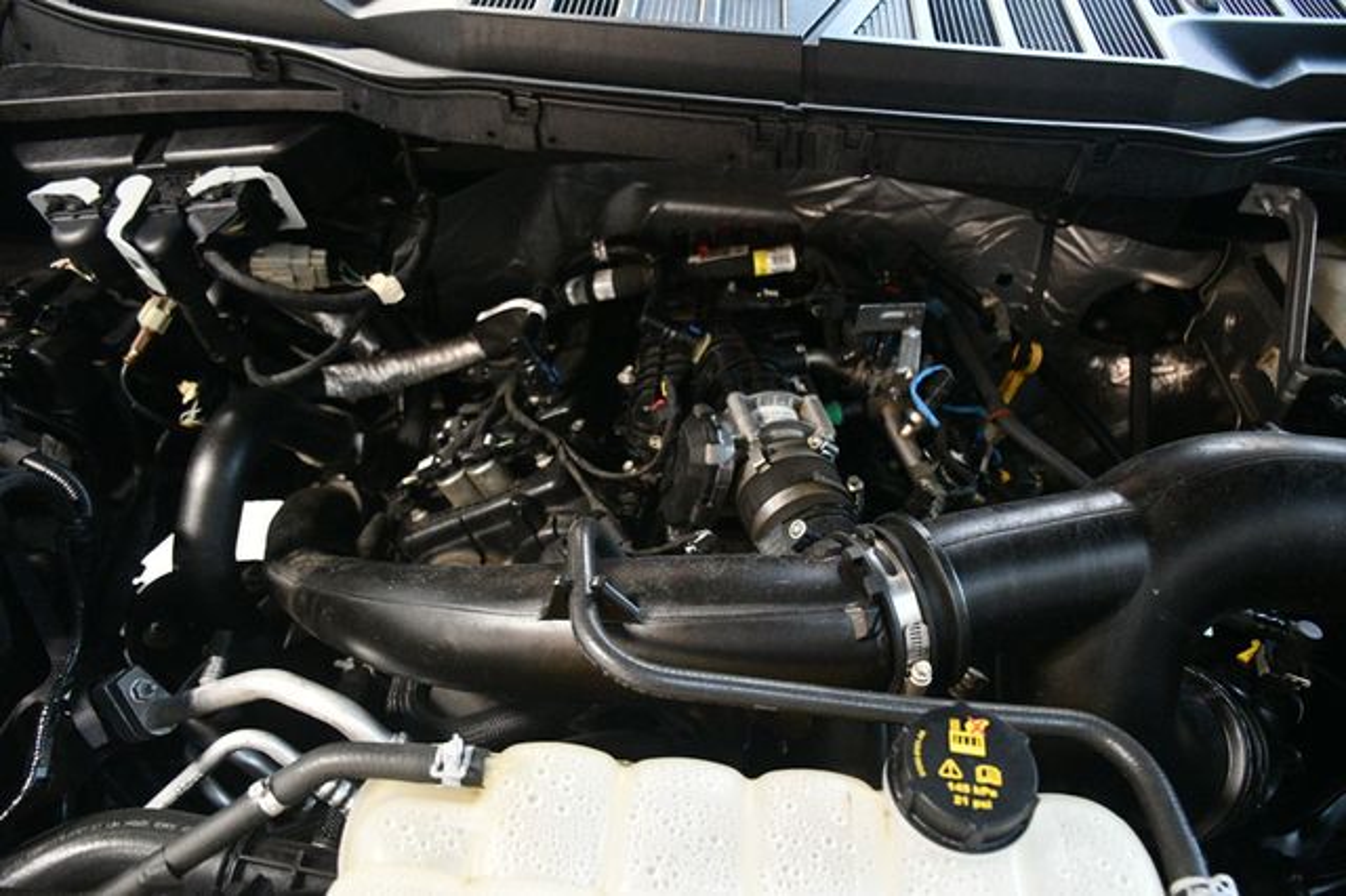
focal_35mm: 27
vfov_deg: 47.9
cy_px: 448
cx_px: 673
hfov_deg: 67.4
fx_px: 1009
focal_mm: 18
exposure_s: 1/60
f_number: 3.5
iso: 5600
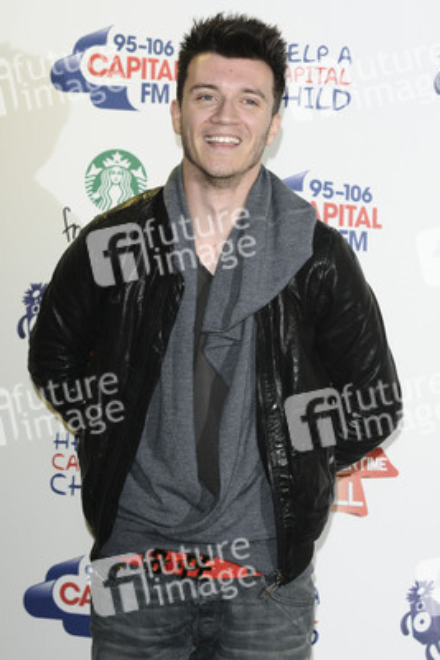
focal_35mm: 120
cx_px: 220
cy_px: 330
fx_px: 2198
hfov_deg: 11.4
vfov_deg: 17.1
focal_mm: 80
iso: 640
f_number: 4.5
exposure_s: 1/200
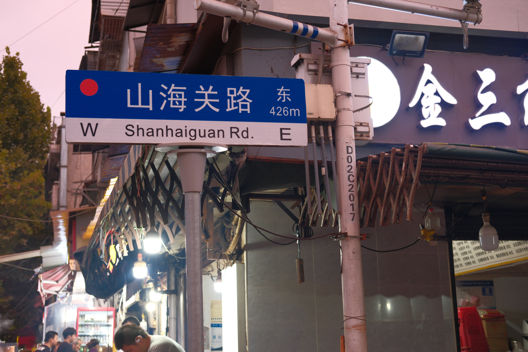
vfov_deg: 25.5
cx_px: 264
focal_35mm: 53
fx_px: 777
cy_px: 176
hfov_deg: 37.5
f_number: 3.2
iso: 320
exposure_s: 1/25
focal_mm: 35
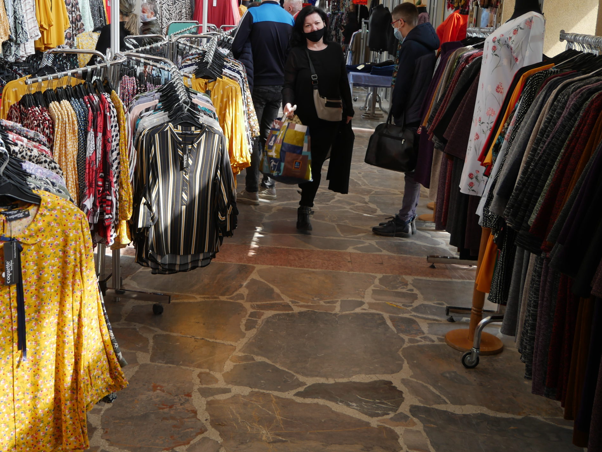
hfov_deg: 40.9
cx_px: 223
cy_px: 151
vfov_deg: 31.3
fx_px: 800
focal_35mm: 46
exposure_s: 1/100
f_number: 3.8
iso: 200
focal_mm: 17
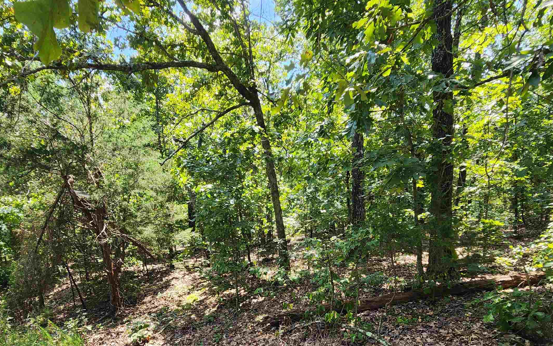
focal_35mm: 20
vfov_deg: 56.5
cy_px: 263
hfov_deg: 84.9
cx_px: 258
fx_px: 301
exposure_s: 1/221
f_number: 2.2
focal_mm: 2.2
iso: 50
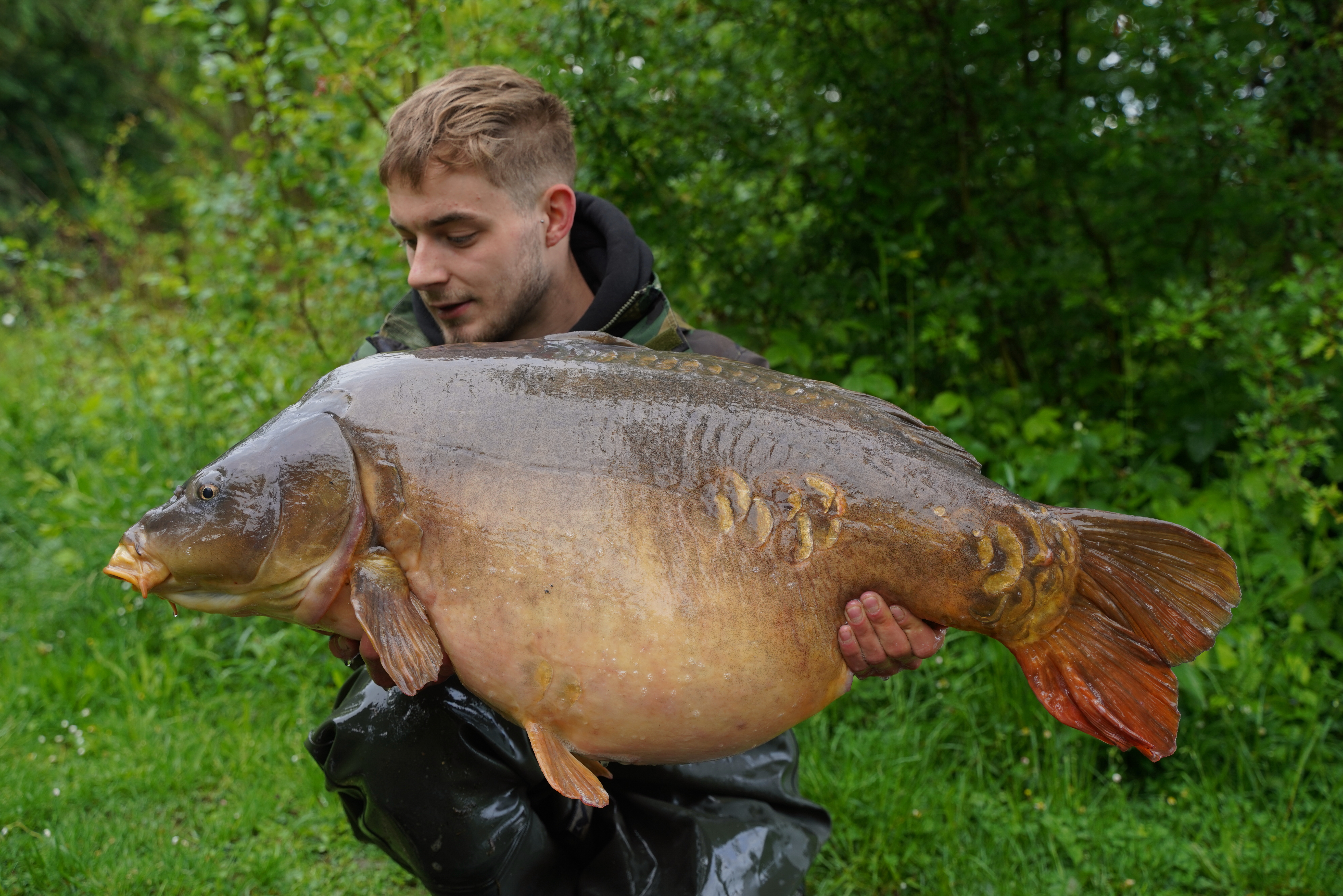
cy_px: 448
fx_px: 1753
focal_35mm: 47
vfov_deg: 28.7
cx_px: 672
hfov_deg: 41.9
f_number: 4.5
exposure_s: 1/125
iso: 250
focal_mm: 47
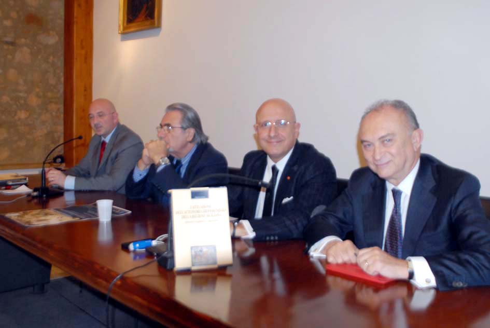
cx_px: 245
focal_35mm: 36
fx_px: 490
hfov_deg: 53.1
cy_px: 164
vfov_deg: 36.9
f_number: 2.8
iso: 640
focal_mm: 24
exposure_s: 1/100
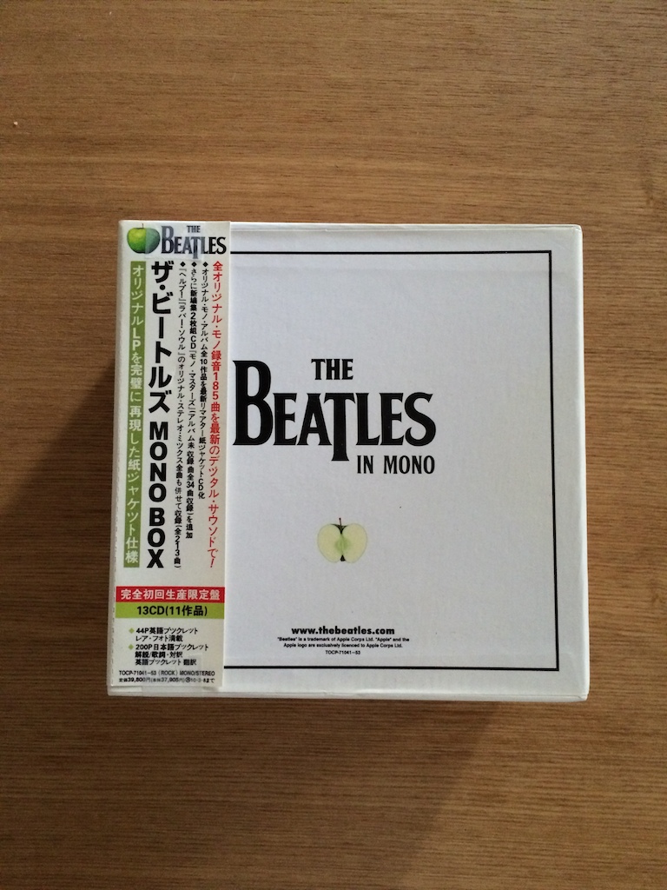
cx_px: 334
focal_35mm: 30
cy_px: 445
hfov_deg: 46.8
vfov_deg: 60.0
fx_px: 771
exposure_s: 1/15
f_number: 2.2
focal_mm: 4.12
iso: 400
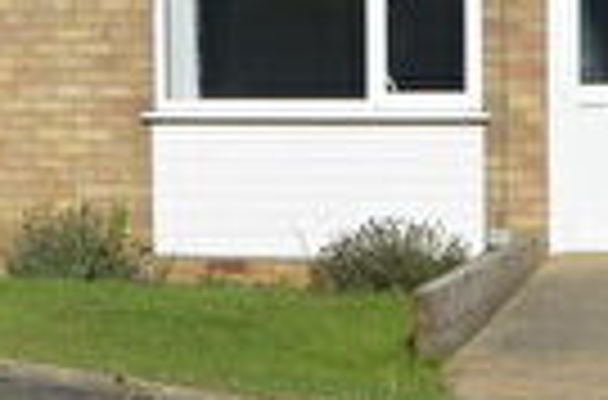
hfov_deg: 11.0
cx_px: 266
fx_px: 3147
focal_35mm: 187
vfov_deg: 7.2
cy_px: -124
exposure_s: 1/320
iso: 100
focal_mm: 24
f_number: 9
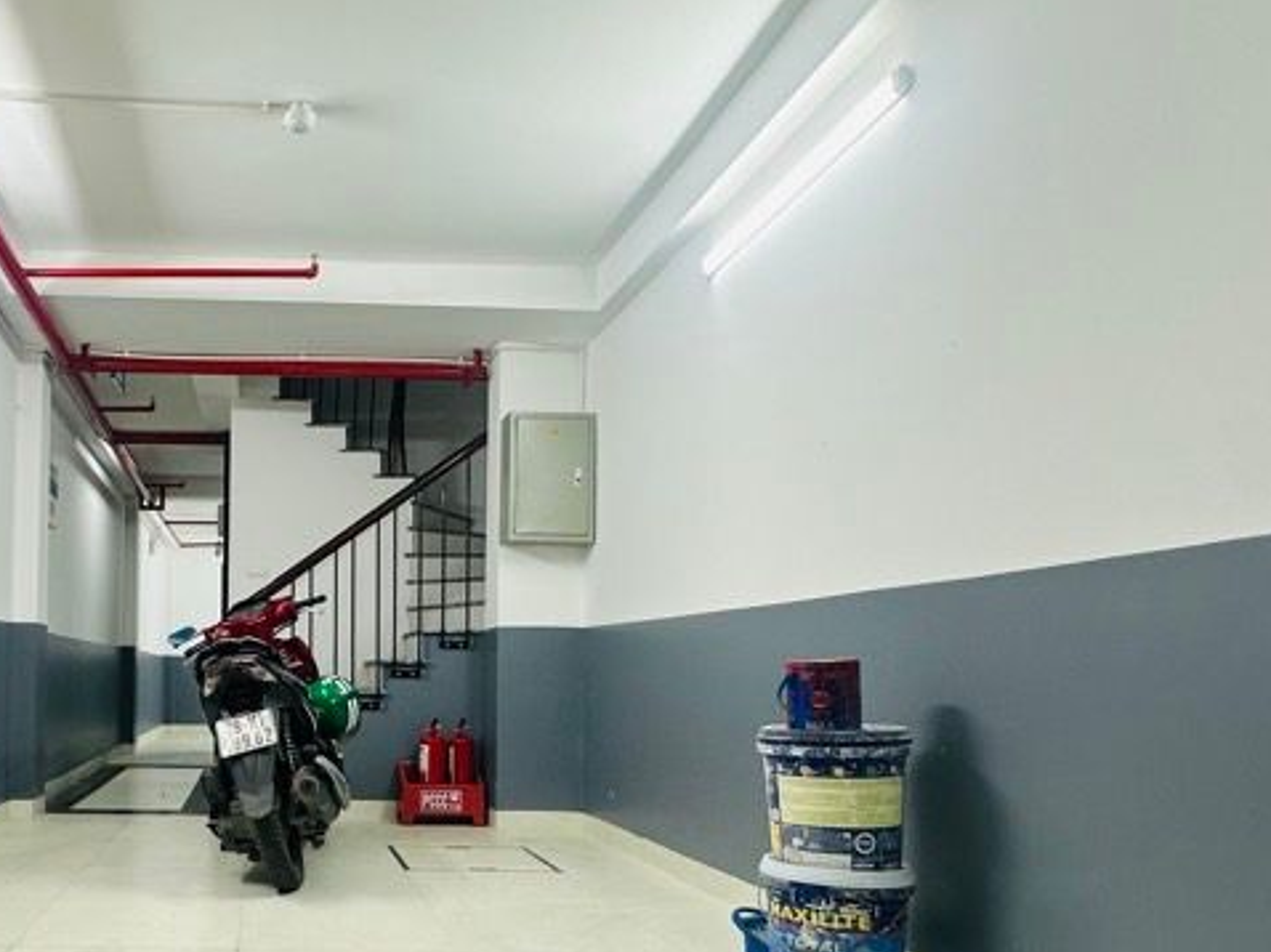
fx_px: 1101
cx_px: 261
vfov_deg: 45.9
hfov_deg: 55.9
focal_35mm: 30
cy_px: 654
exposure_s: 1/100
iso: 80
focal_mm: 2.22
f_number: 2.2
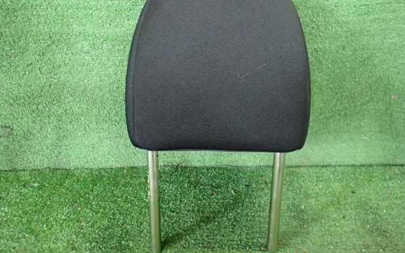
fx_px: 298
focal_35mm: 27
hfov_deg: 68.4
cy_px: 114
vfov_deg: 46.0
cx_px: 202
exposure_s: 1/30
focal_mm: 4.5
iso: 640
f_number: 2
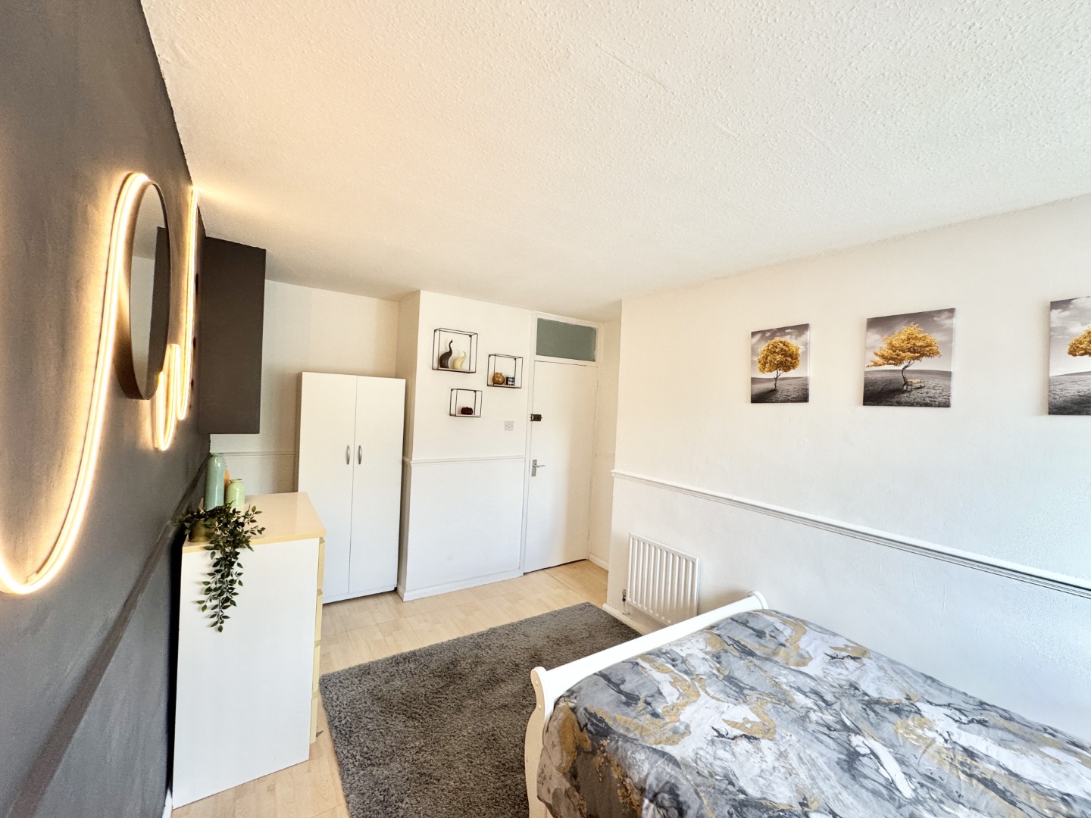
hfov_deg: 102.1
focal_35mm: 14
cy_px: 409
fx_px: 441
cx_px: 546
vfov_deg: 85.7
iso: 160
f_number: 2.2
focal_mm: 2.22
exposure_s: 1/99
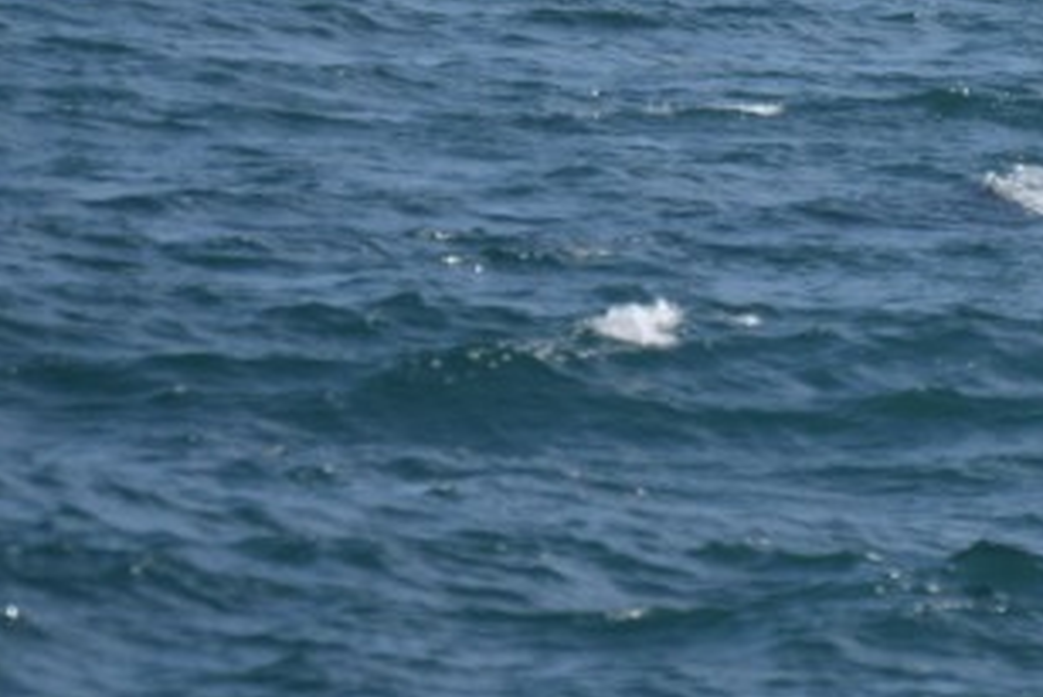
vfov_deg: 1.4
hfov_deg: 2.1
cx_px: 1335
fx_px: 28282
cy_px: -71
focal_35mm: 976
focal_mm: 185
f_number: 5.6
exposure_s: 1/1600
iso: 200
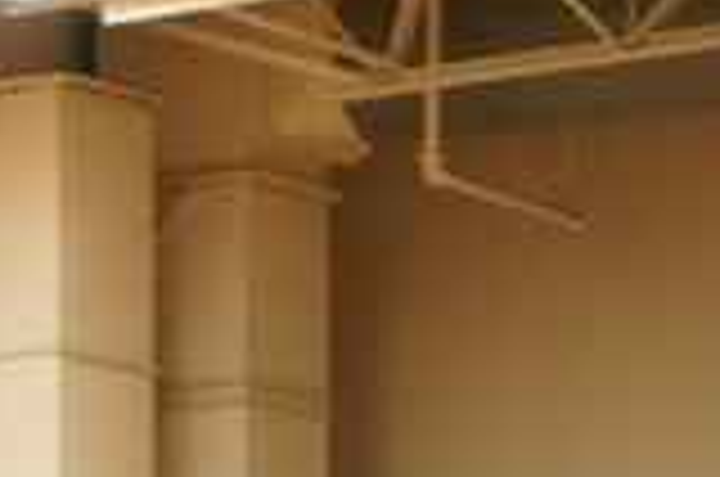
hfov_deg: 7.1
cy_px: 1276
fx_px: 5509
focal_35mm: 276
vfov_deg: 4.8
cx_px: -954
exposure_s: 1/160
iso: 4000
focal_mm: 43
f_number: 4.5
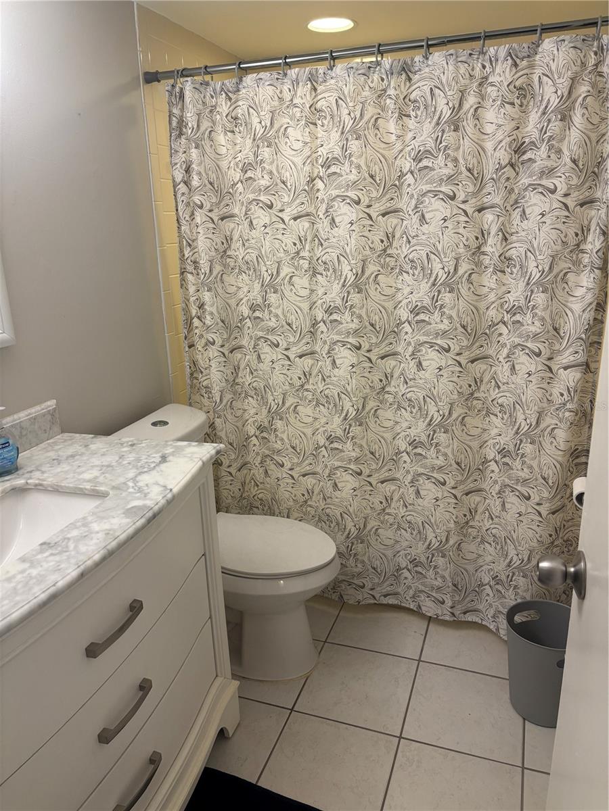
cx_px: 304
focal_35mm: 26
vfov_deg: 67.3
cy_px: 406
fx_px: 610
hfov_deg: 53.1
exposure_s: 1/60
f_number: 1.6
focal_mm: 5.96
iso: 100
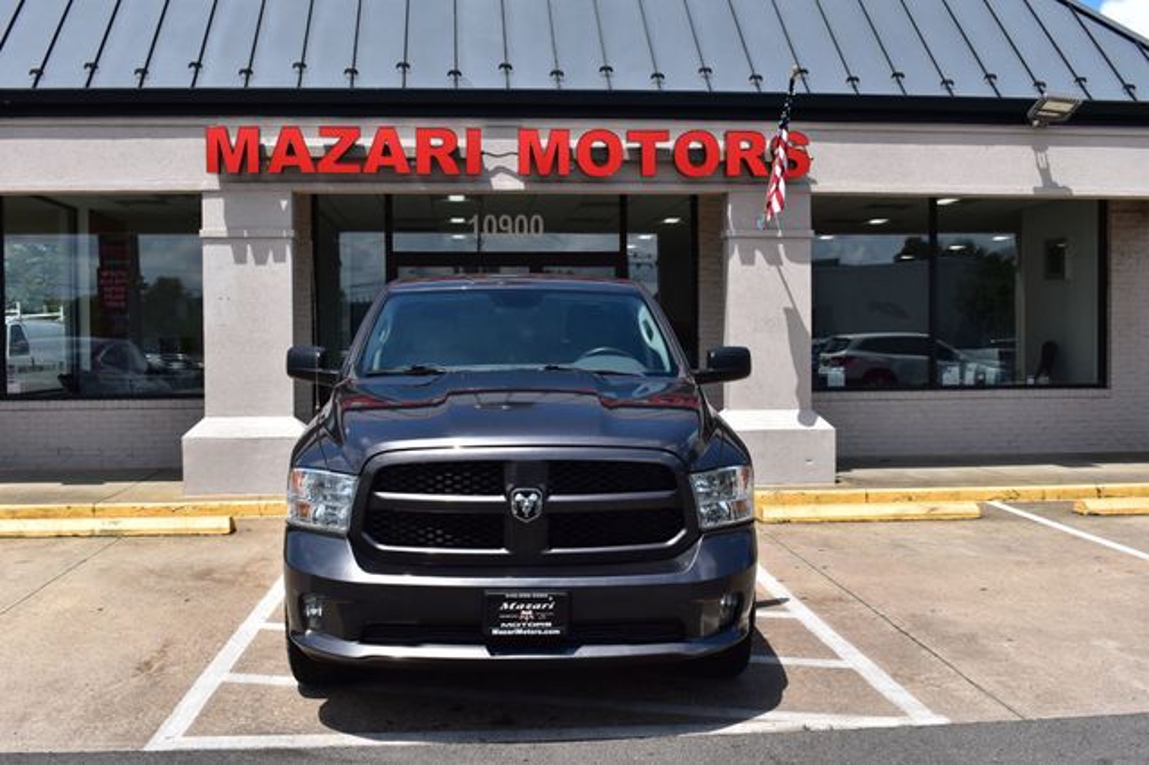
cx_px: 574
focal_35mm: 36
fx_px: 1148
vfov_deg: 36.8
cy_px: 382
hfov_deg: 53.2
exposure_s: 1/500
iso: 280
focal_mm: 24
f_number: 11
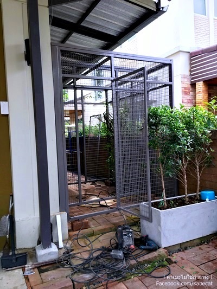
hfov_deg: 48.2
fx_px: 242
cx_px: 108
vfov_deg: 61.6
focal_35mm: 29
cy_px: 144
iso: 25
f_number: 2.2
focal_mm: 4.15
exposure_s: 1/119
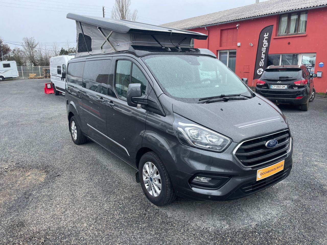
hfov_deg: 67.3
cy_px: 122
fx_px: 246
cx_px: 164
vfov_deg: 53.1
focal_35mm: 26
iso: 32
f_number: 1.6
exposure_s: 1/1103
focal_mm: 4.2
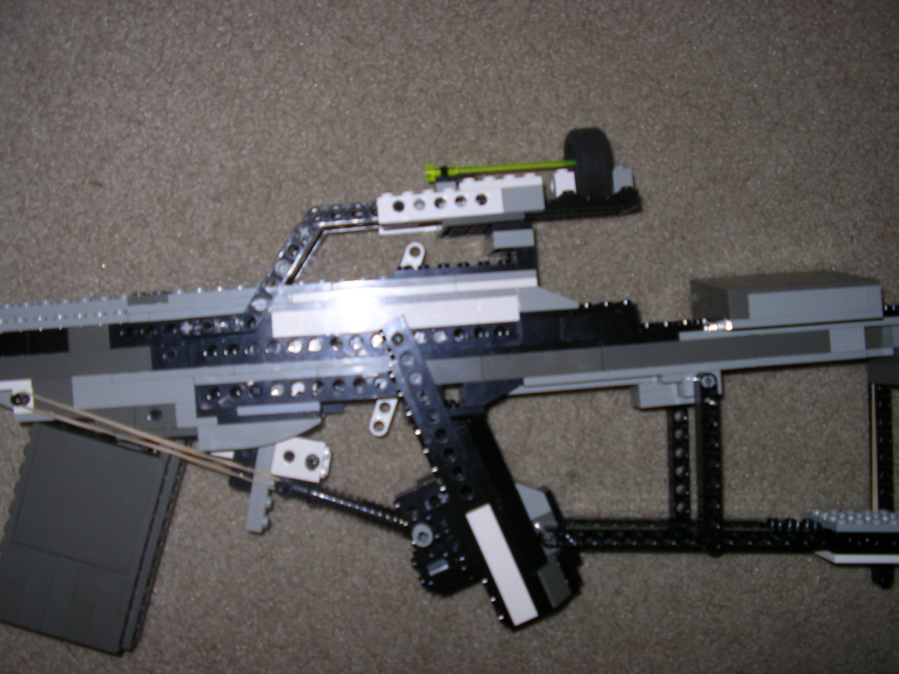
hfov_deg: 49.0
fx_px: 987
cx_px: 450
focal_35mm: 38
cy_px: 337
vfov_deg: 37.7
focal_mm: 5.8
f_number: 2.9
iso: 50
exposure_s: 1/60
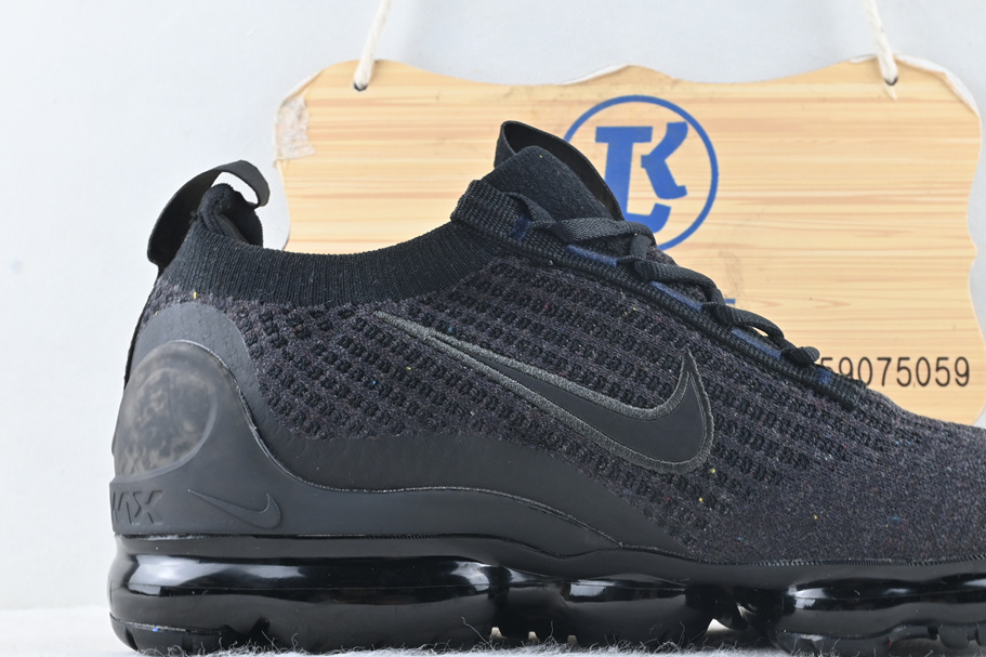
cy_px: 387
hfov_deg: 36.5
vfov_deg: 24.9
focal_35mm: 54
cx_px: 597
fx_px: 1488
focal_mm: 27.5
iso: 250
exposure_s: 1/15
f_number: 10
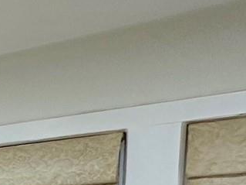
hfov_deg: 13.9
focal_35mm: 90
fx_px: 639
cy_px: 282
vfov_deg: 15.1
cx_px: -369
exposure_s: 1/120
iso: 200
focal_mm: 2.22
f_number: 2.2
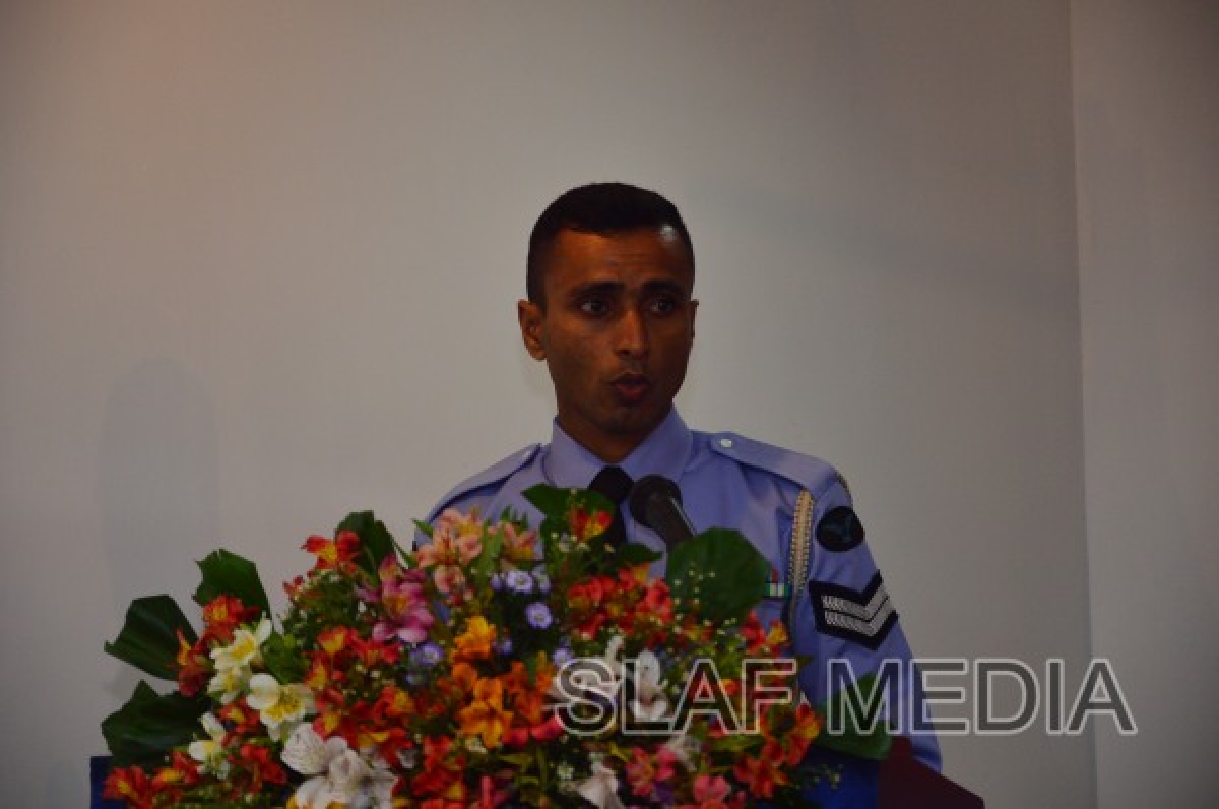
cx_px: 610
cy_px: 404
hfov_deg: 13.1
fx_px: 5325
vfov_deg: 8.7
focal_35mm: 158
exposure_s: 1/80
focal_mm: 105
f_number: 5.6
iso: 400
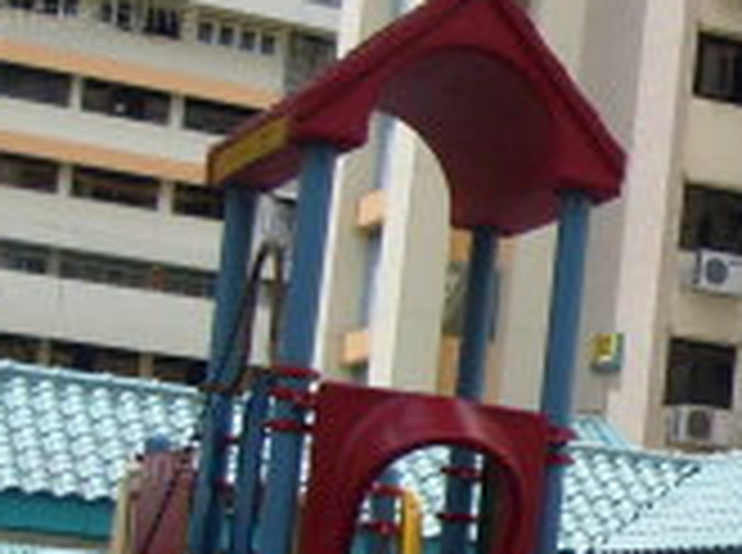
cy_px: 468
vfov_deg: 12.5
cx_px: 1174
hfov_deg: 15.3
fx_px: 2502
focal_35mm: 117
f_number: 7.1
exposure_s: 1/180
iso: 80
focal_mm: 5.8
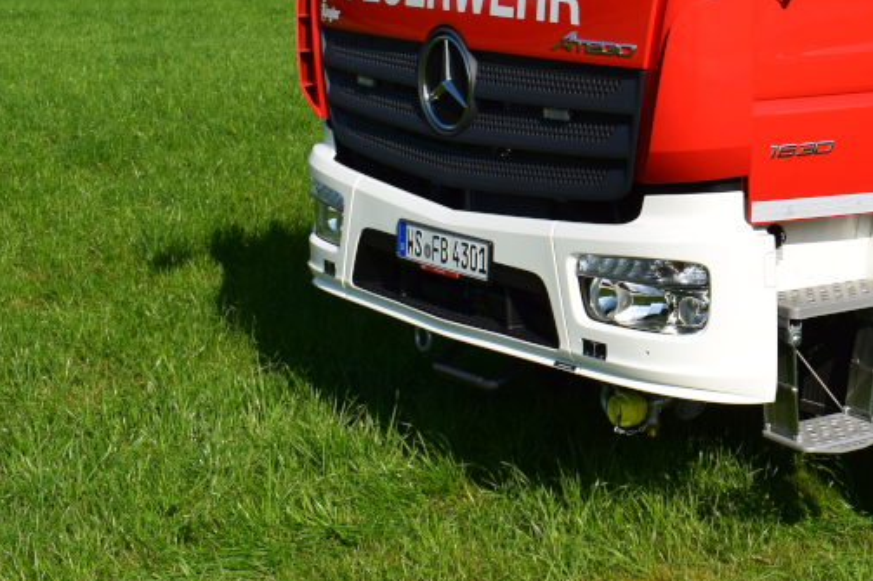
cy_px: 98
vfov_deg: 16.1
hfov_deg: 22.4
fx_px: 2036
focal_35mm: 84
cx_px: 1026
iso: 200
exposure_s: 1/500
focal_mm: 22
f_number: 11
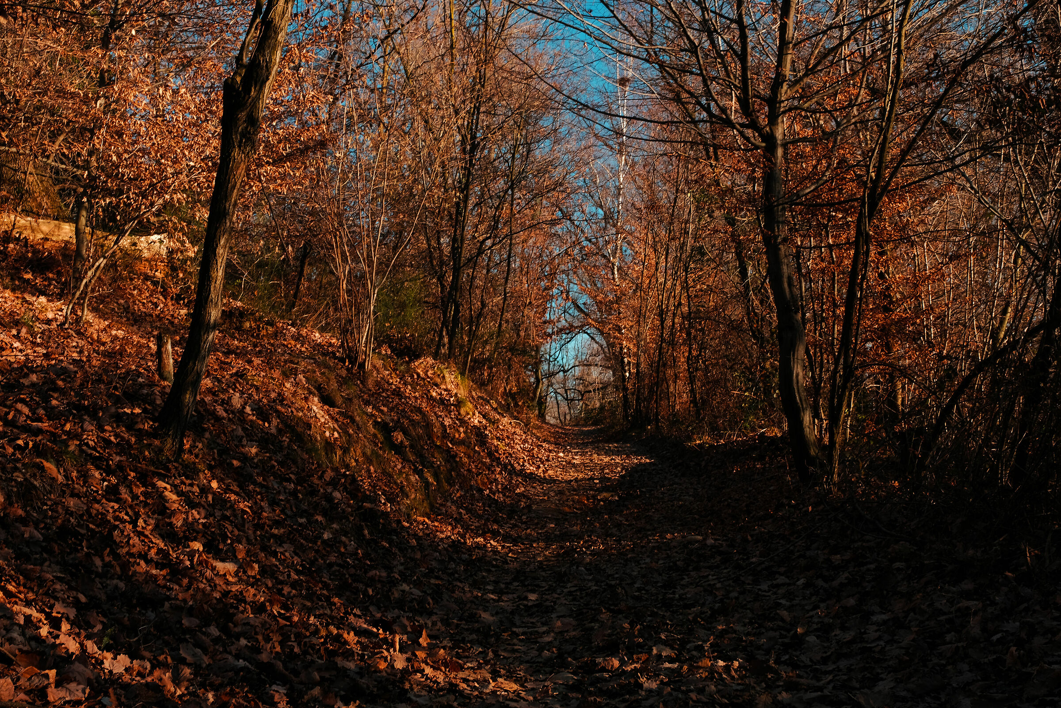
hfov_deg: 37.5
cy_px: 354
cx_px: 530
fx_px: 1562
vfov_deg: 25.5
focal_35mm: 53
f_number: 11
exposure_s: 1/15
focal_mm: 35.3
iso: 200
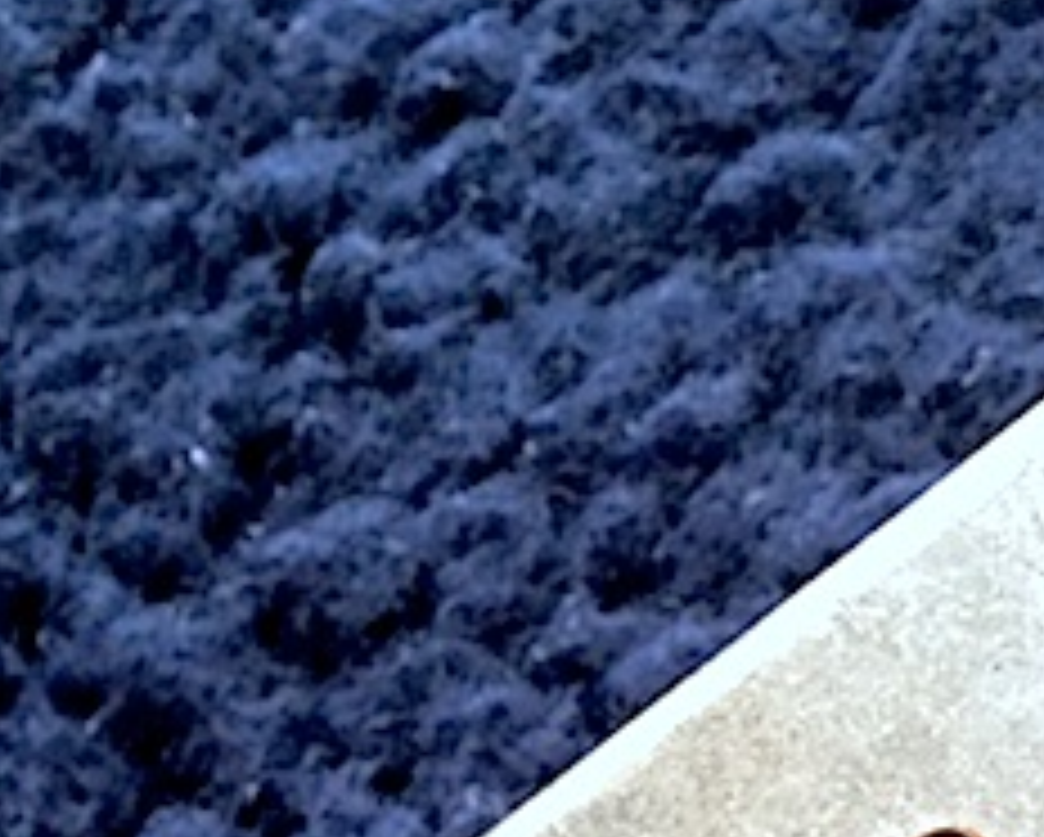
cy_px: 1548
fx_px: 3618
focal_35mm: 117
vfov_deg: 12.0
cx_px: 1251
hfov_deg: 15.8
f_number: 2.2
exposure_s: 1/15
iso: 50
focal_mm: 4.15
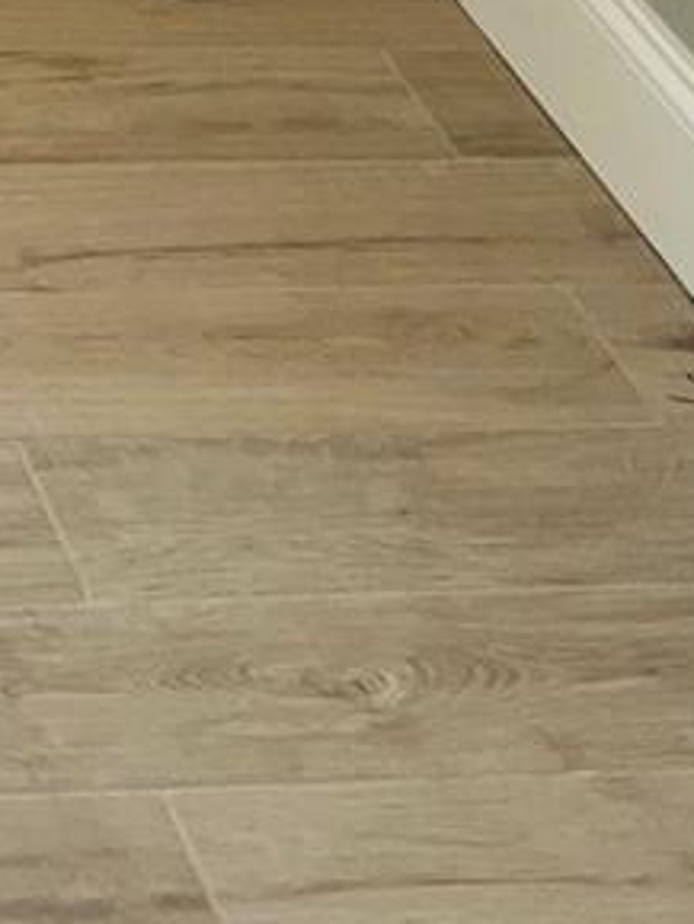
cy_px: -841
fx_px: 3686
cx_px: -643
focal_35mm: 138
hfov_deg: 10.0
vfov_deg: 12.7
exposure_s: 1/120
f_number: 1.5
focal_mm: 5.7
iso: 100
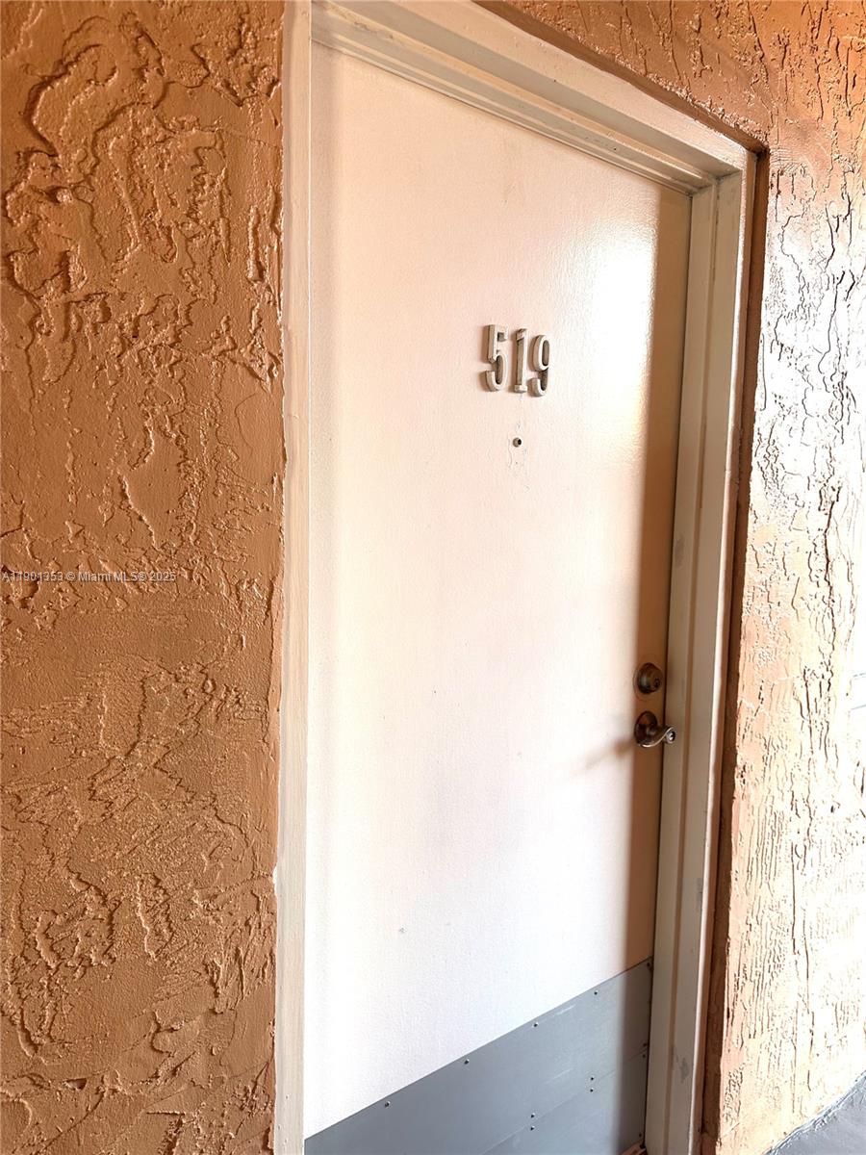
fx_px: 801
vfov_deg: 71.6
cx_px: 433
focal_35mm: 24
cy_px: 578
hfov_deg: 56.8
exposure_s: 1/235
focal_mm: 6.86
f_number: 1.78
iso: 64
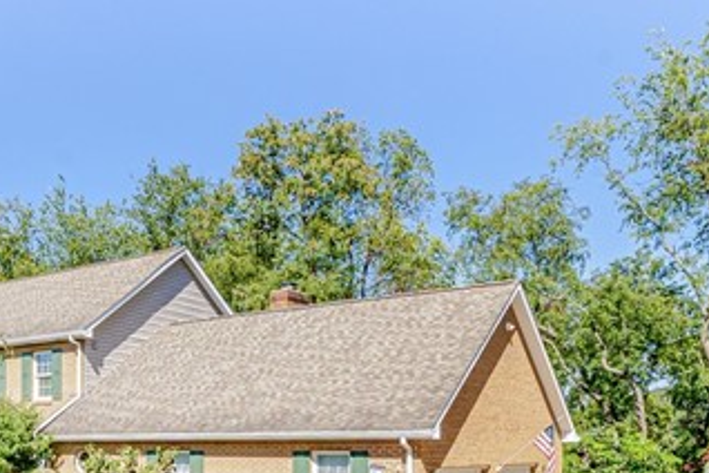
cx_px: 136
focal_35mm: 41
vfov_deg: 30.8
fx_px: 807
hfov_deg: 44.9
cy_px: 445
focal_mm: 12
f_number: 11
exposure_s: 1/400
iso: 50
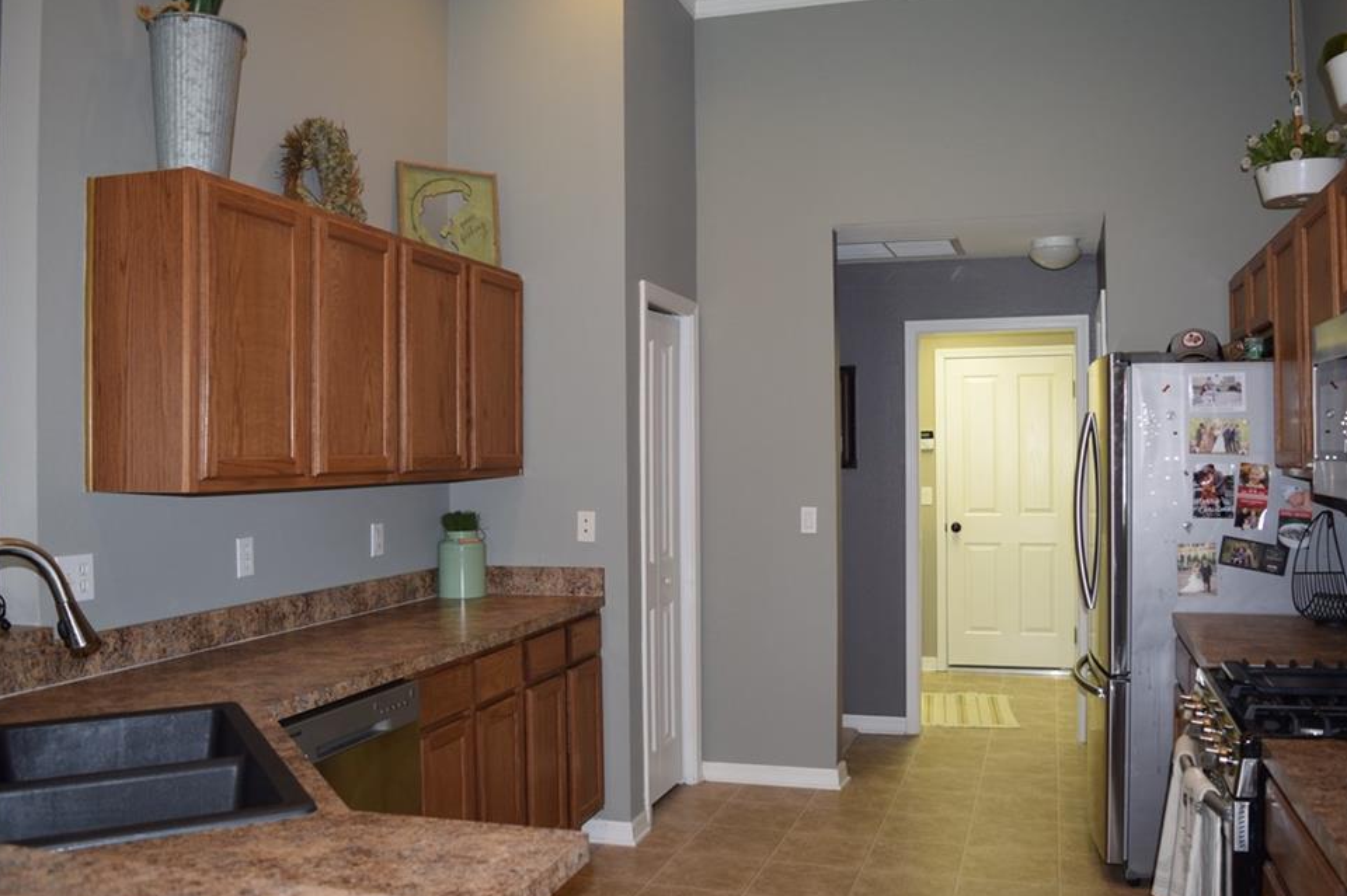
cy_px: 447
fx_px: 1197
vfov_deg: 41.1
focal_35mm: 32
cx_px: 706
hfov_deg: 58.7
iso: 800
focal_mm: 20
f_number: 4.5
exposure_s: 1/80
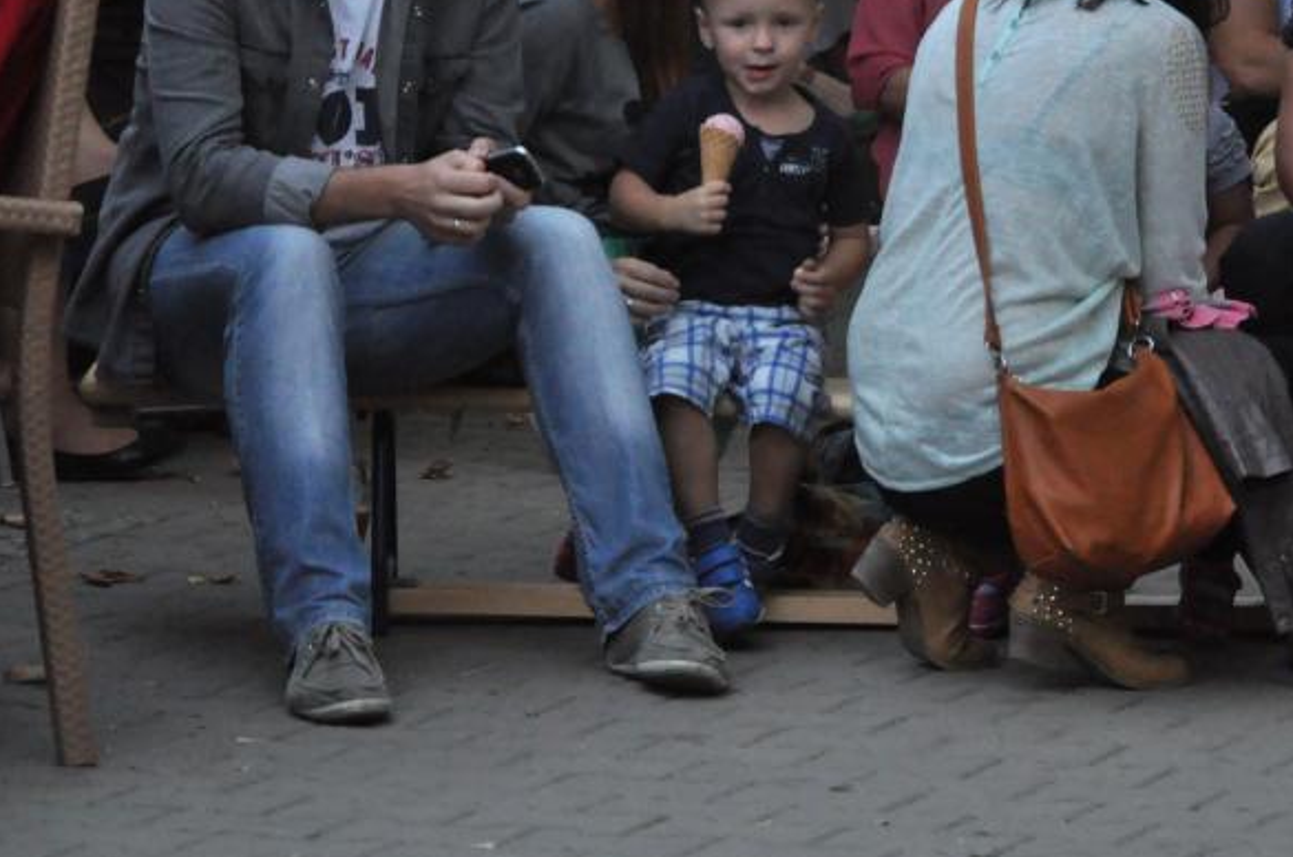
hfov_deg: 7.5
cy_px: 157
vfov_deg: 5.0
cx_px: 877
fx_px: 9892
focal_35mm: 276
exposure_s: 1/200
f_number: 5.6
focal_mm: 105
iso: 2000
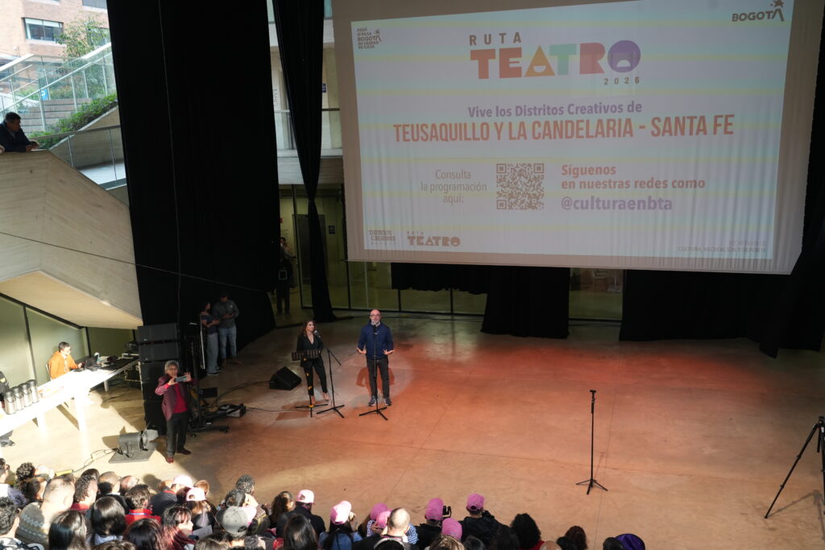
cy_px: 275
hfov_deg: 58.7
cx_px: 412
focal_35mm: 32
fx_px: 733
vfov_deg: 41.1
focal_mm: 32
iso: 1250
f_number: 6.3
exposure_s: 1/125
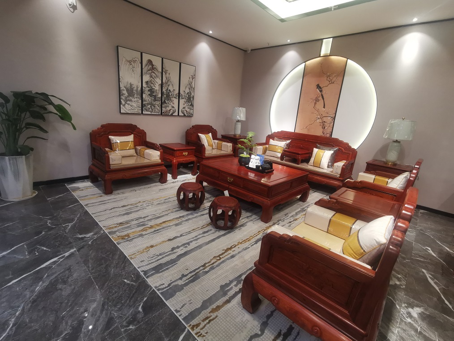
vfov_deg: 74.8
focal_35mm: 17
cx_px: 227
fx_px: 223
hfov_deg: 91.0
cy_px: 170
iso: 125
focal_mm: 2.26
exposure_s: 1/33.3
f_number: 2.2
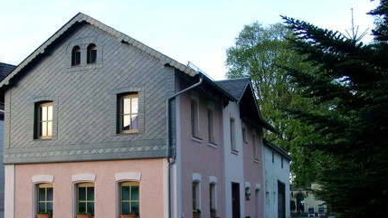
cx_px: 167
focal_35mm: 49
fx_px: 504
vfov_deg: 24.2
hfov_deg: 42.0
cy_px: 159
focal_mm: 7.13
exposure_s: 1/87.1
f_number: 2.8
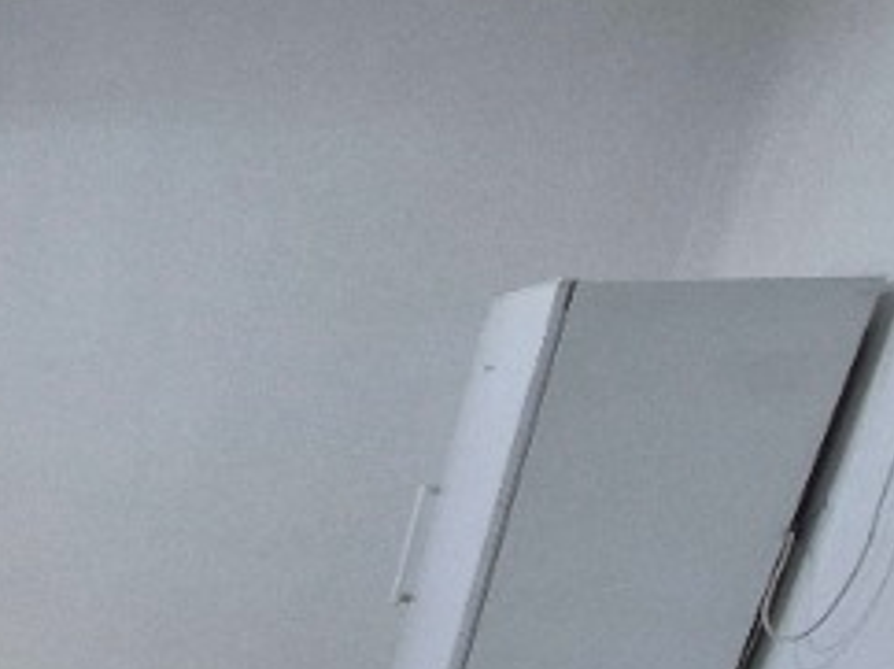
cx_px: -432
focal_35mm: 43
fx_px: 1109
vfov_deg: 28.1
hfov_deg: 28.8
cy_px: 854
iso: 500
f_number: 2.2
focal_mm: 1.74
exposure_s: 1/50
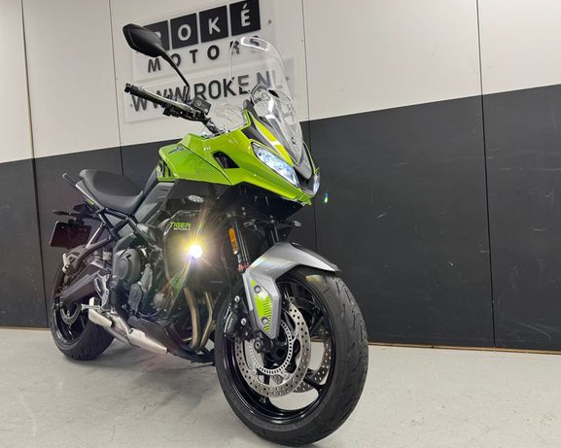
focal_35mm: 26
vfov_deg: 54.9
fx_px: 431
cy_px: 223
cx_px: 258
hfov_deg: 66.0
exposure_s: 1/105
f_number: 1.78
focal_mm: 6.76
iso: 200
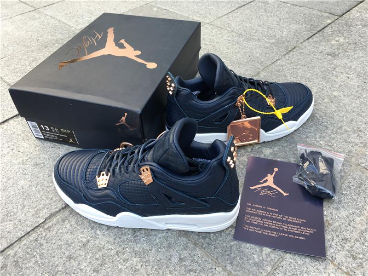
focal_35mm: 29
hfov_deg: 61.7
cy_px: 138
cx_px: 184
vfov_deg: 48.2
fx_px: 308
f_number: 2.2
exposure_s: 1/100
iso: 25
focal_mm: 4.15
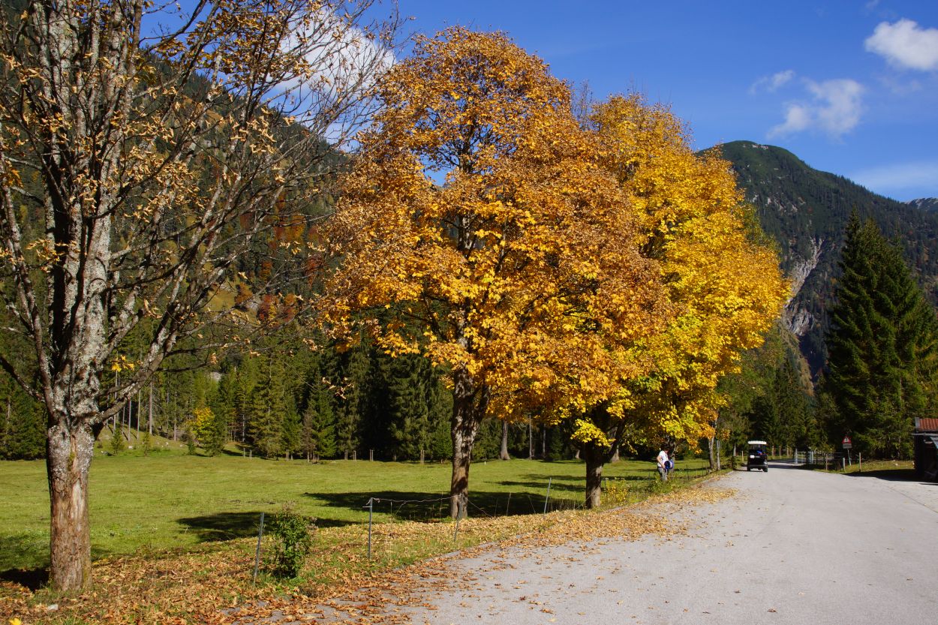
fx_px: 860
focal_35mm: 33
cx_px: 469
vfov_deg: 40.0
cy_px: 312
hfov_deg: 57.2
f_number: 13
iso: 100
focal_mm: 22
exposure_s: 1/125
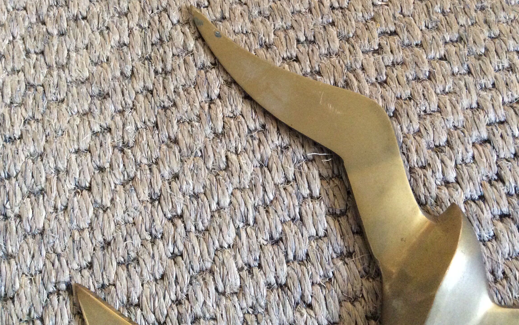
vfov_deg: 33.4
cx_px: 271
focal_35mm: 38
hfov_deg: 51.5
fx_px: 538
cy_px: 120
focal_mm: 3.3
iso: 250
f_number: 2.4
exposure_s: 1/25
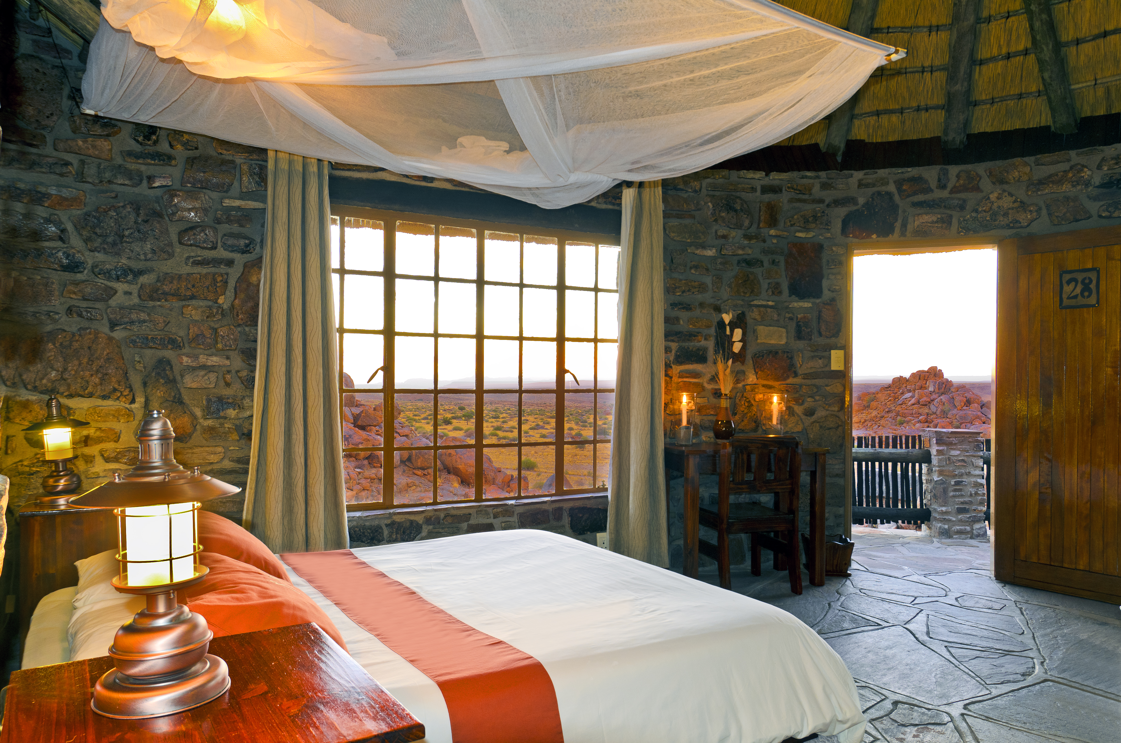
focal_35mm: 22
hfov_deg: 77.4
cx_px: 560
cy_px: 372
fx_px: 699
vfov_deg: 55.9
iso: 200
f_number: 8
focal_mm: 15
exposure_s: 1/3
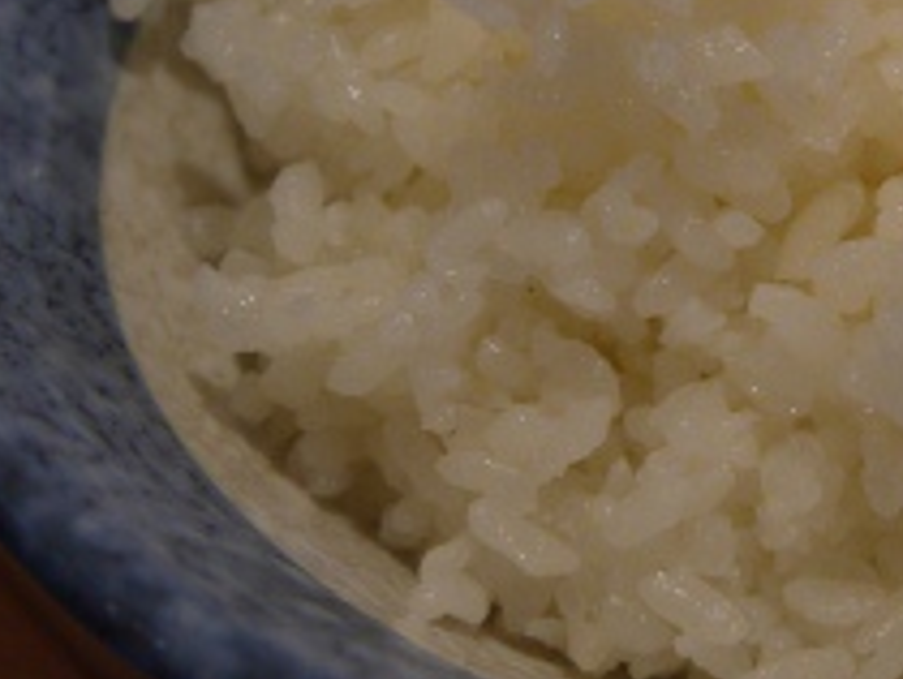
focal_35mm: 81
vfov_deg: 18.1
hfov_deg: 23.0
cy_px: 163
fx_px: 2115
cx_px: 920
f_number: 4.3
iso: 640
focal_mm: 19
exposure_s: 1/60
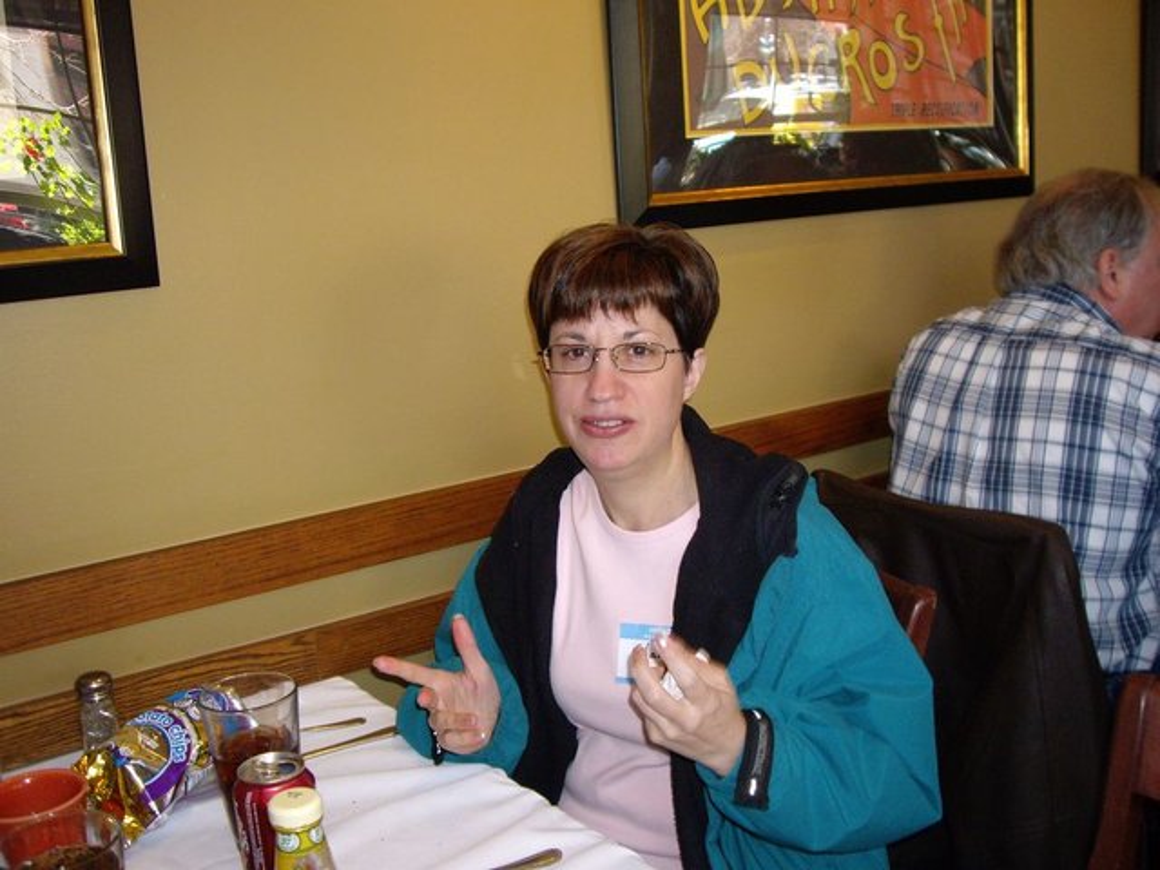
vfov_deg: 37.7
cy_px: 435
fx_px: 1273
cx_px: 580
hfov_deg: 49.0
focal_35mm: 38
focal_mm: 6.2
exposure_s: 1/40
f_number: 2.7
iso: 200
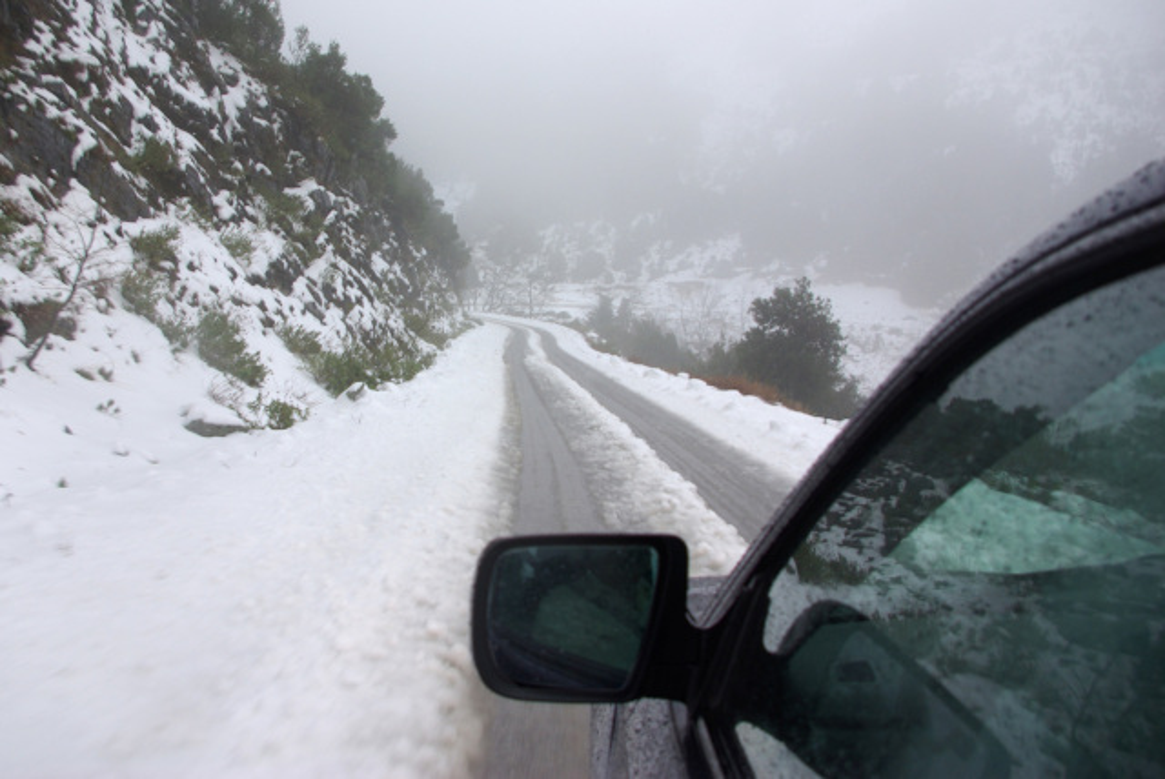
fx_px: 875
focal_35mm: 27
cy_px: 390
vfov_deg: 48.0
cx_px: 582
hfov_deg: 67.3
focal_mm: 18
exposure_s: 1/80
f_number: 6.3
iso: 100
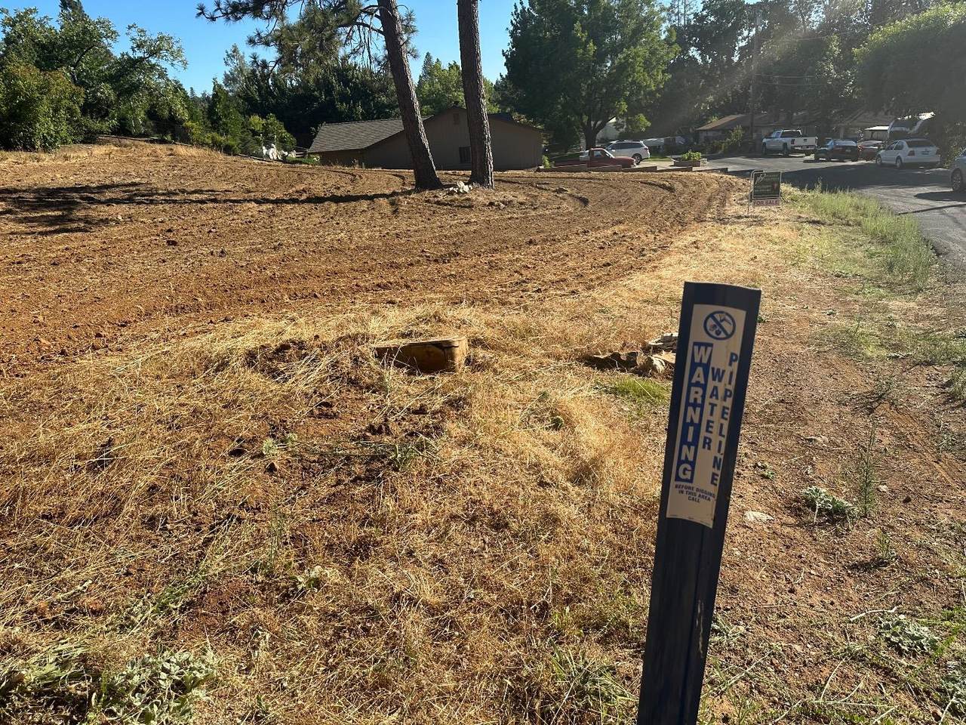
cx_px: 483
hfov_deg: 71.6
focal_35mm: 24
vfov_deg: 56.8
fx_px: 670
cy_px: 362
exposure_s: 1/3356
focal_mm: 6.86
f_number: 1.78
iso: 80
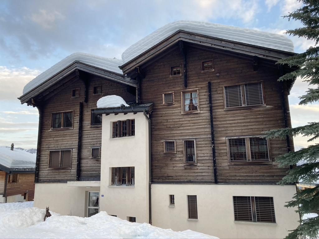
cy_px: 120
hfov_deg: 63.4
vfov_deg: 49.7
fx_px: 258
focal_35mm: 28
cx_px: 160
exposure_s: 1/121
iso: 32
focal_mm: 3.99
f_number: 1.8
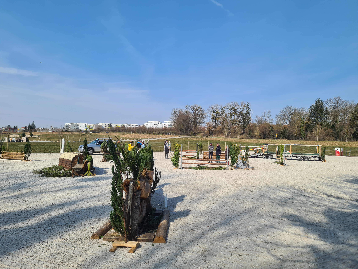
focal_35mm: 26
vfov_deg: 53.1
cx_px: 179
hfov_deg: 67.3
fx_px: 269
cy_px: 134
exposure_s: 1/3056
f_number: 1.8
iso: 50
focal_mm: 5.4
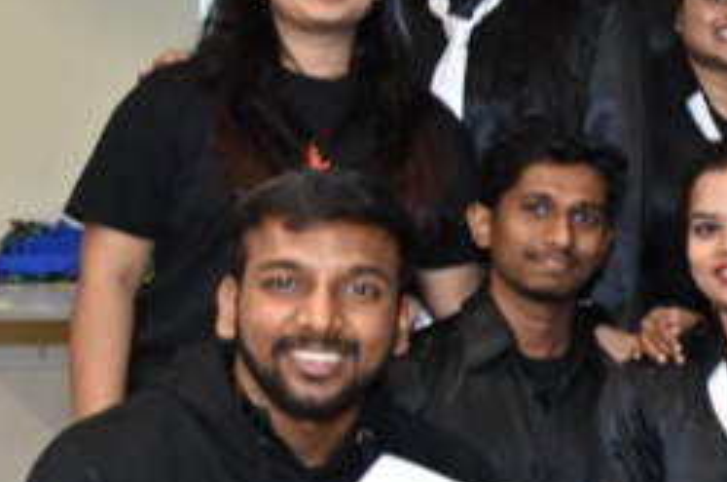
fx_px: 2822
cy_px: 289
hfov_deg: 12.4
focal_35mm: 140
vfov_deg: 9.8
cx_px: 1580
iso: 1000
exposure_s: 1/200
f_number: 4
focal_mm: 29
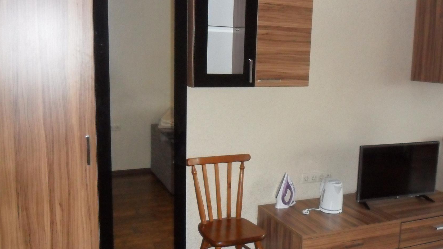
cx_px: 239
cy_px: 131
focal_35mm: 36
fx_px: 423
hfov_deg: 55.2
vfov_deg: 32.8
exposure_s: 1/45
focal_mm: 4.9
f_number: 3.5
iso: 400
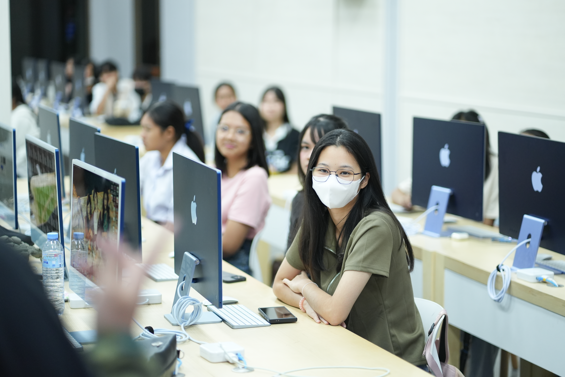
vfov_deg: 16.1
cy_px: 188
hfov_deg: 23.9
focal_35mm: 85
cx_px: 282
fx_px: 1334
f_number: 1.8
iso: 1250
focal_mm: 85
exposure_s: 1/500
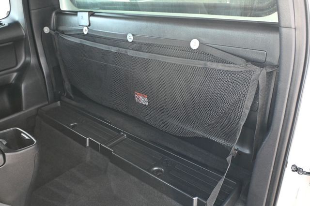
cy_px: 103
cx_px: 155
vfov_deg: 42.6
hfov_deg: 60.7
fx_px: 265
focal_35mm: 31
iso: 2000
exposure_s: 1/125
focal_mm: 20.5
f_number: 3.8
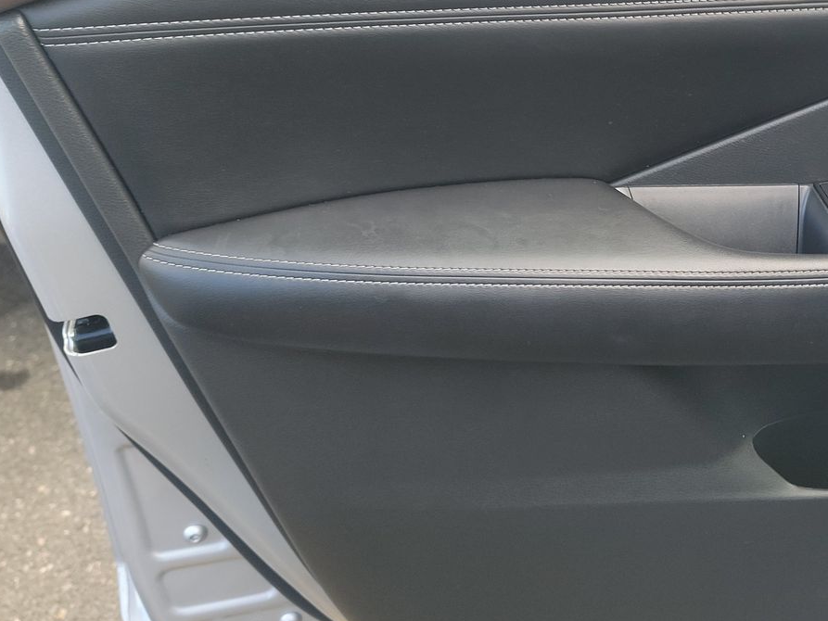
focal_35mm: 43
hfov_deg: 42.0
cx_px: 657
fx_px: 1029
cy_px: 163
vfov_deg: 33.0
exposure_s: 1/59
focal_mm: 6.7
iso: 59
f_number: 1.8
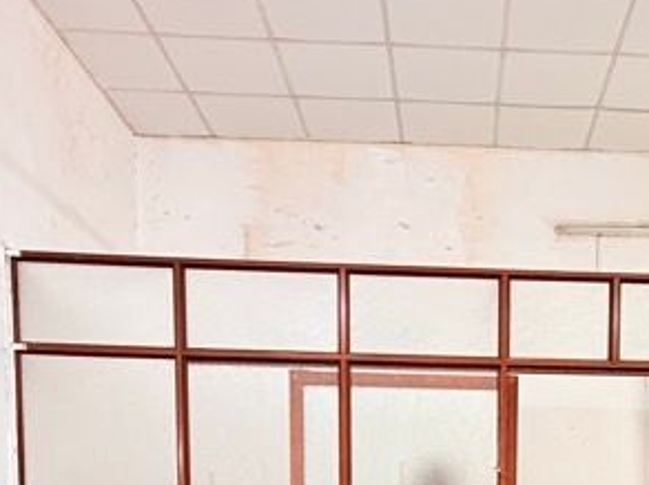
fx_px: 918
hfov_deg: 37.6
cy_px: 622
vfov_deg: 25.6
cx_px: 518
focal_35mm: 49
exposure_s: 1/50
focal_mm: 2.22
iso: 400
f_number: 2.2
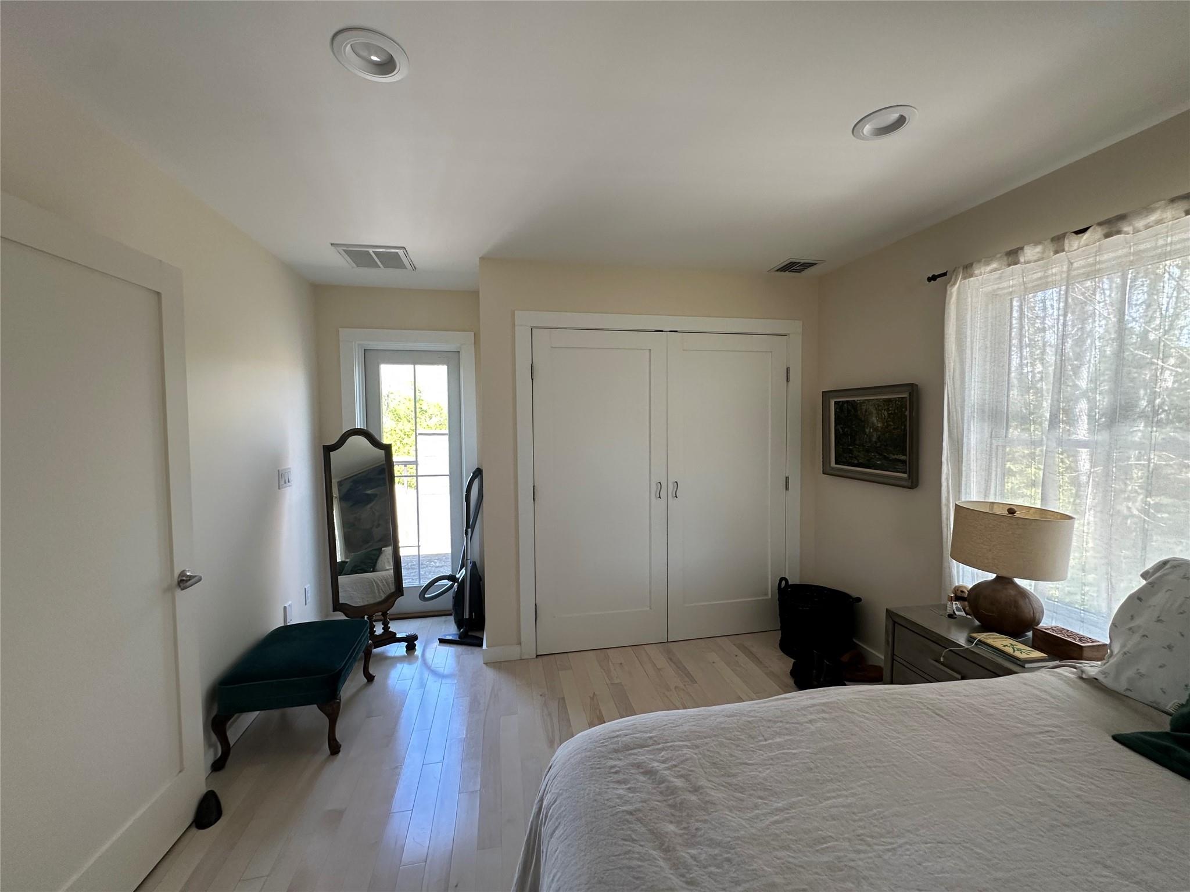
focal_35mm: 14
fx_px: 481
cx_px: 595
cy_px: 446
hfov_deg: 102.1
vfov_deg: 85.7
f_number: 2.2
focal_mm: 2.22
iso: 125
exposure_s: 1/99
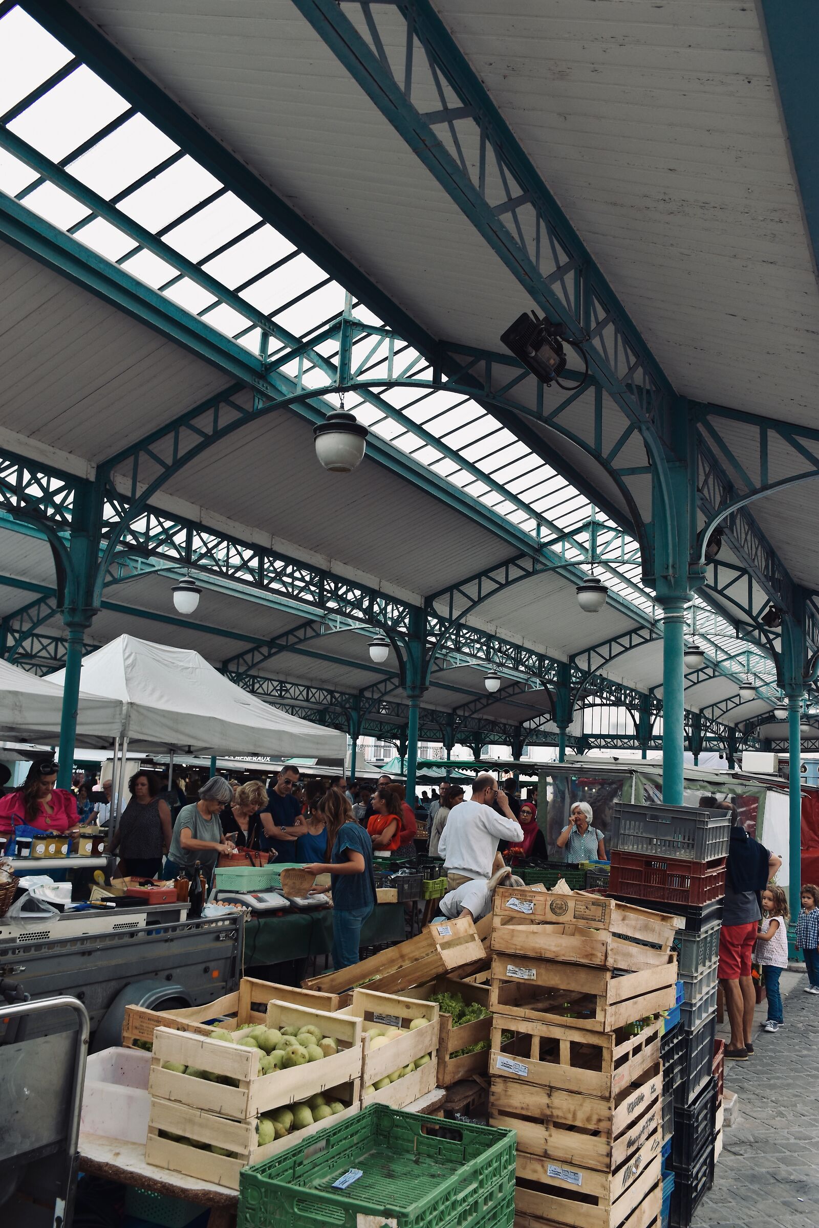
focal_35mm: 30
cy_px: 614
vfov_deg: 61.9
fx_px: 1024
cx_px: 410
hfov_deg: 43.6
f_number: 6.3
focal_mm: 20
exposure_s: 1/250
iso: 200
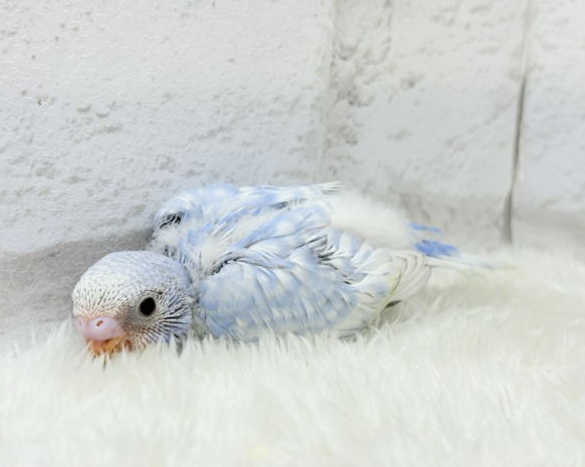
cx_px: 290
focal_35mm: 55
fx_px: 952
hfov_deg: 34.2
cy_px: 235
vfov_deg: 27.6
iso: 50
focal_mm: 5.96
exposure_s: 1/100
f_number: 1.6
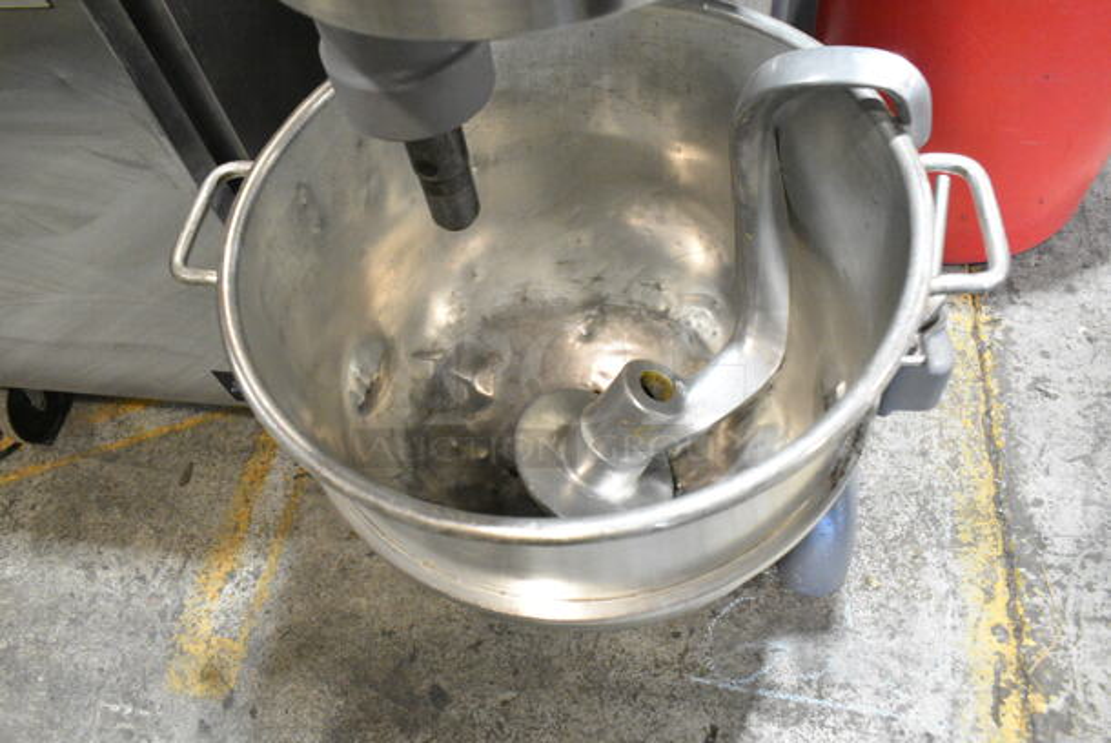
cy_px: 372
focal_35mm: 27
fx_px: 834
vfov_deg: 48.0
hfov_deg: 67.3
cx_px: 556
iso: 6400
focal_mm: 18
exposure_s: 1/250
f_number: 6.3
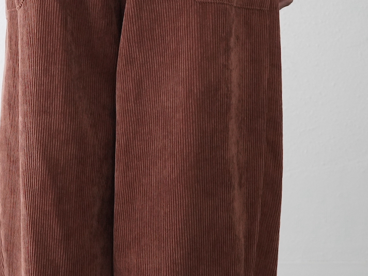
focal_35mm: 69
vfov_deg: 21.3
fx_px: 734
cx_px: 139
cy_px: 110
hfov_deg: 28.1
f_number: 5.6
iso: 5000
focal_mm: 34
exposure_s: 1/125
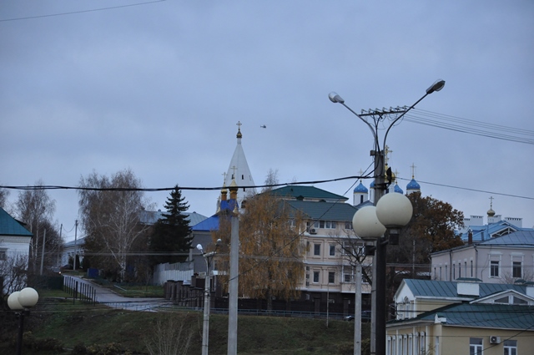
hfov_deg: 13.1
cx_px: 267
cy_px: 178
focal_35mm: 158
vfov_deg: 8.7
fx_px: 2333
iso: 1250
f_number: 7.1
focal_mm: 105
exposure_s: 1/800
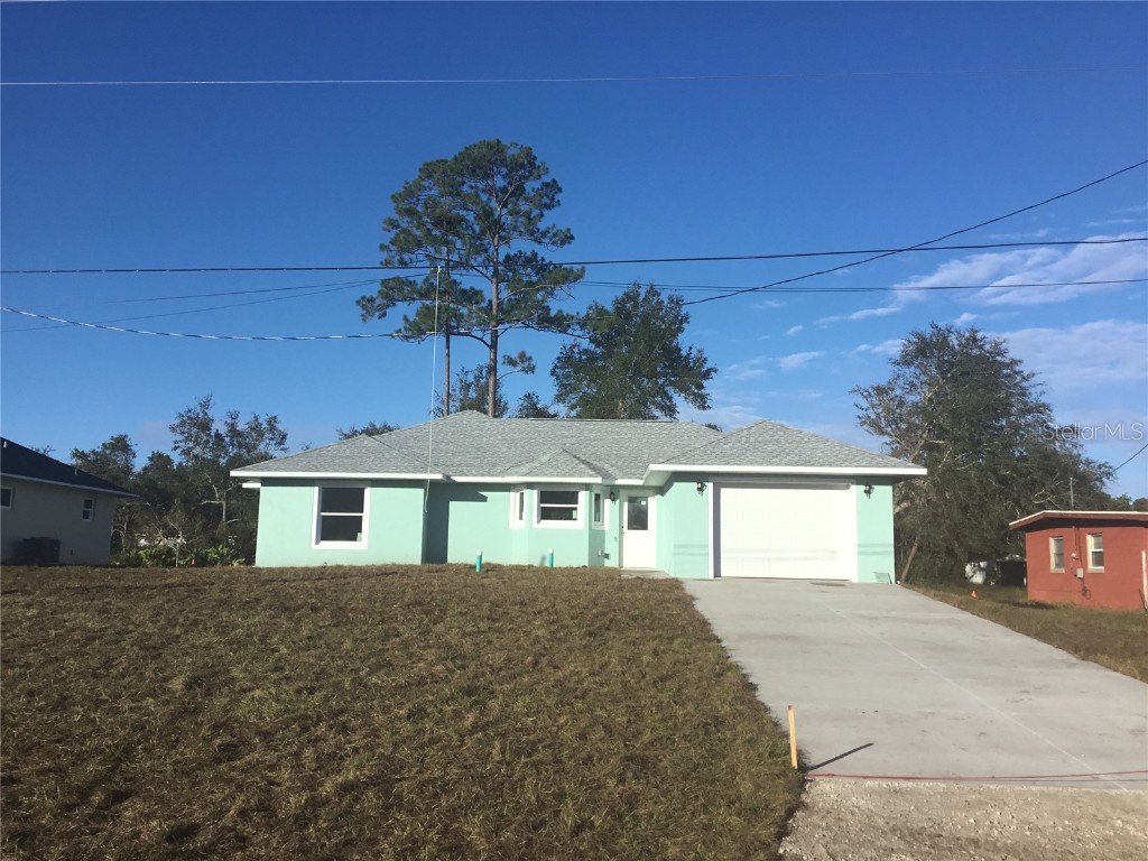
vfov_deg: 45.4
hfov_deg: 58.4
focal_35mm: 31
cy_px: 430
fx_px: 1028
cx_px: 574
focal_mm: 3.3
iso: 25
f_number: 2.4
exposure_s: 1/1631
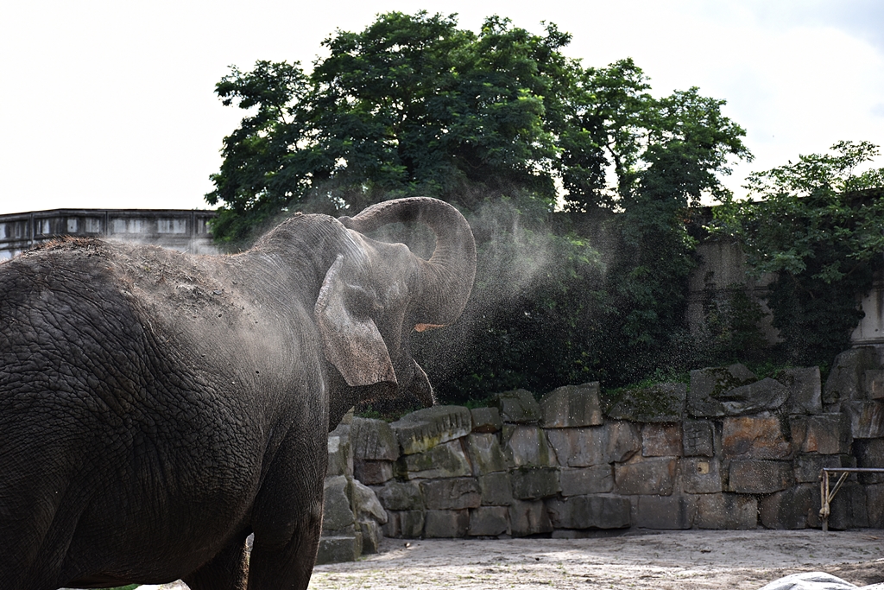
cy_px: 295
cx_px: 442
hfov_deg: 21.9
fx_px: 2284
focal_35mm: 93
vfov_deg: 14.7
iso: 360
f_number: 5.6
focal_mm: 62
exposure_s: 1/500
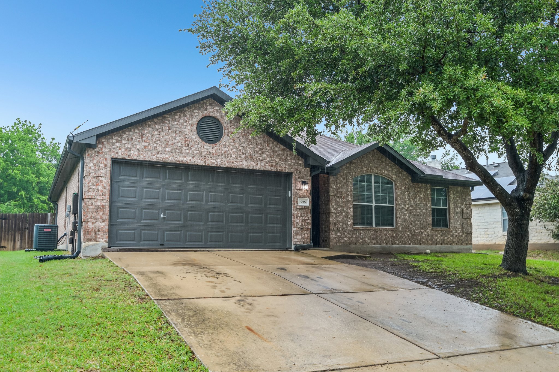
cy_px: 186
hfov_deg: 61.9
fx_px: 466
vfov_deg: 43.6
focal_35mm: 30
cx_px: 280
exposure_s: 1/25
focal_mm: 20
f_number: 8
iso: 400
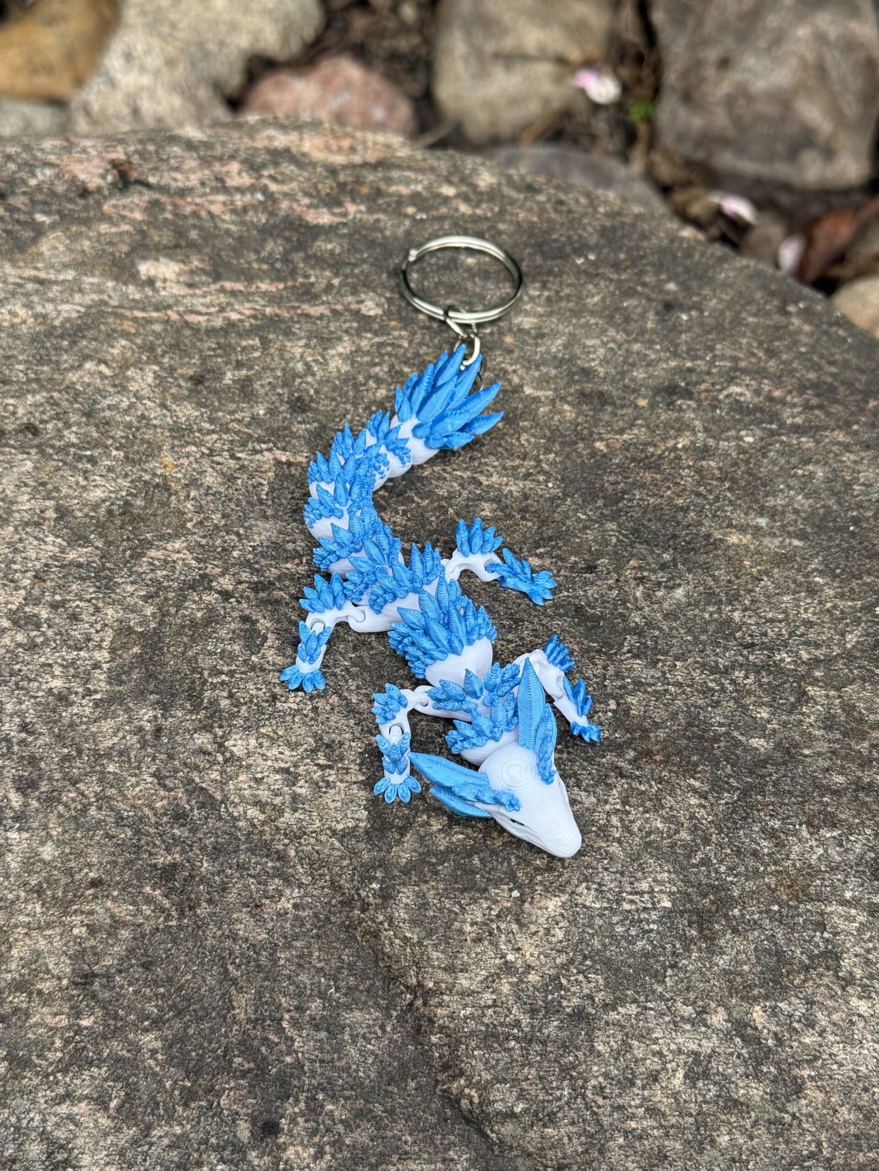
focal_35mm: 48
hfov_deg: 30.3
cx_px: 440
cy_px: 586
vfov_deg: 39.7
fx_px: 1625
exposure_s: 1/1285
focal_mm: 6.76
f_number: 1.78
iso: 80
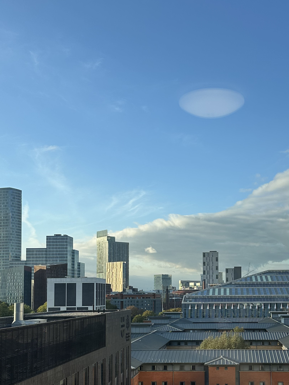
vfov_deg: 41.3
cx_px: 207
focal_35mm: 45
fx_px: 501
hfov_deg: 31.8
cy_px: 267
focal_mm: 6.86
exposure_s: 1/2203
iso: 80
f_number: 1.78
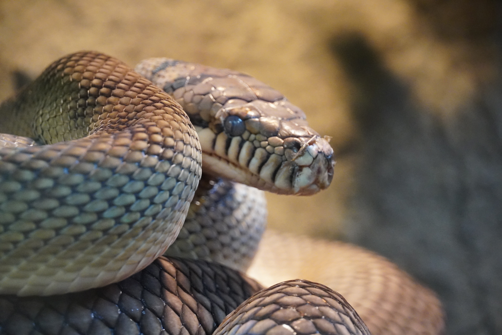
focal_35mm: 158
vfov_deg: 8.7
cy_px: 168
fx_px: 2198
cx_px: 251
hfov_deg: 13.0
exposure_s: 1/100
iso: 6400
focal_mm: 105
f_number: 5.6
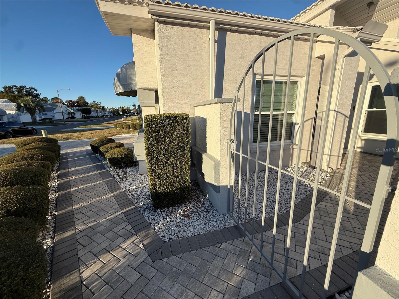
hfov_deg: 102.1
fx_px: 161
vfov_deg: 85.7
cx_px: 200
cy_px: 150
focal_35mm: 14
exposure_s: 1/1534
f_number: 2.2
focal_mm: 2.22
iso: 50
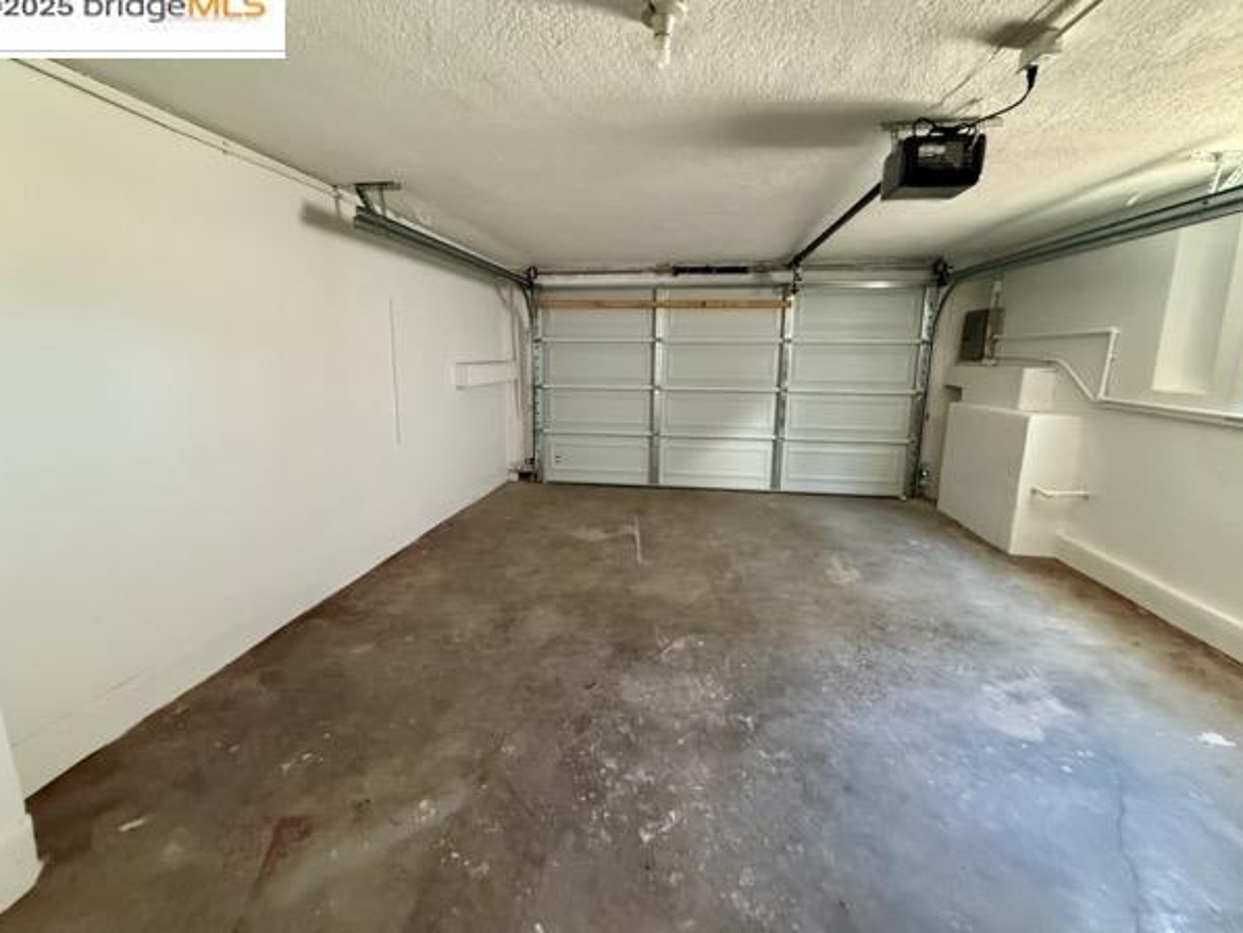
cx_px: 623
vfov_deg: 81.7
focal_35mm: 15
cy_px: 450
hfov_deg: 98.2
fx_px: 539
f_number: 2.2
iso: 640
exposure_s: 1/60
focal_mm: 2.22
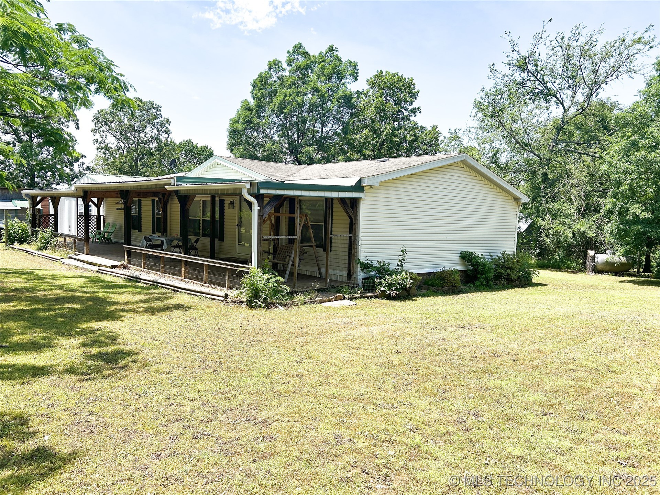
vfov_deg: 53.1
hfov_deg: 67.3
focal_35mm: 26
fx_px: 496
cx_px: 330
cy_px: 248
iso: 50
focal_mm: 5.7
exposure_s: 1/2571
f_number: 1.5
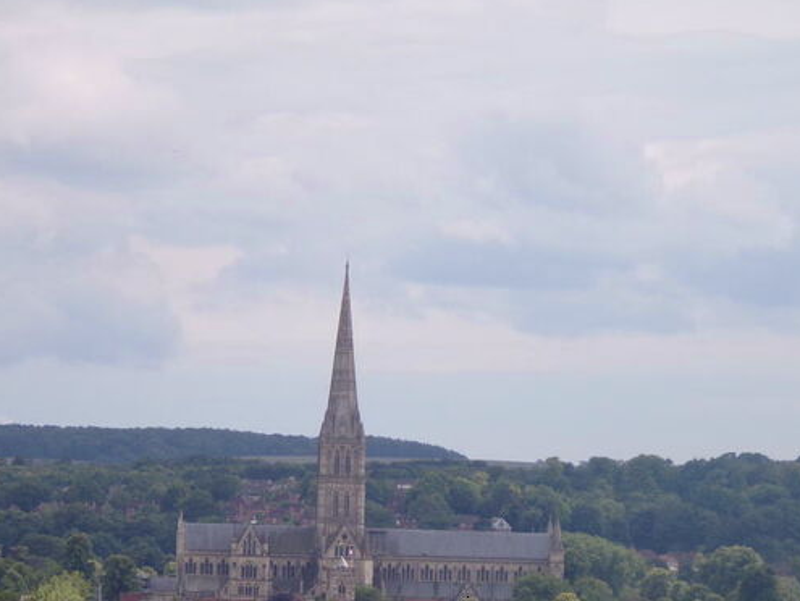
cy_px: 366
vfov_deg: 5.2
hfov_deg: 7.0
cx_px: 402
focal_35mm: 284
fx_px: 6568
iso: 80
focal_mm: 36.1
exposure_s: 1/400
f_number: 5.2
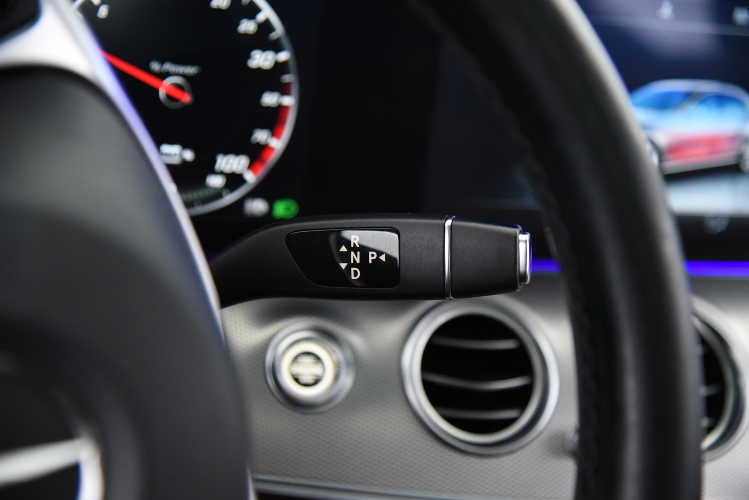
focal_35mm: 75
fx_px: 1561
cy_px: 250
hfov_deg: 27.0
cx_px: 374
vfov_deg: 18.2
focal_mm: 75
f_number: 4
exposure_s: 1/20
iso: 4000
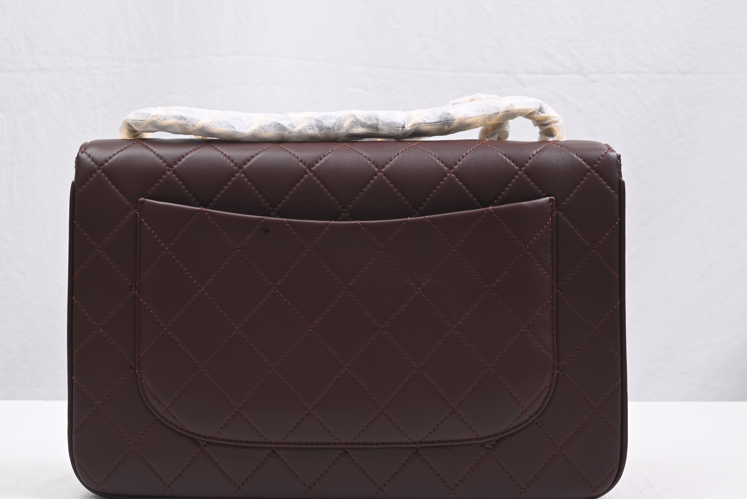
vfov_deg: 28.1
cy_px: 286
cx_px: 320
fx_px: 996
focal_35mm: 48
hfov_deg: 41.0
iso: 100
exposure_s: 1/2
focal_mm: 40
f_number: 16
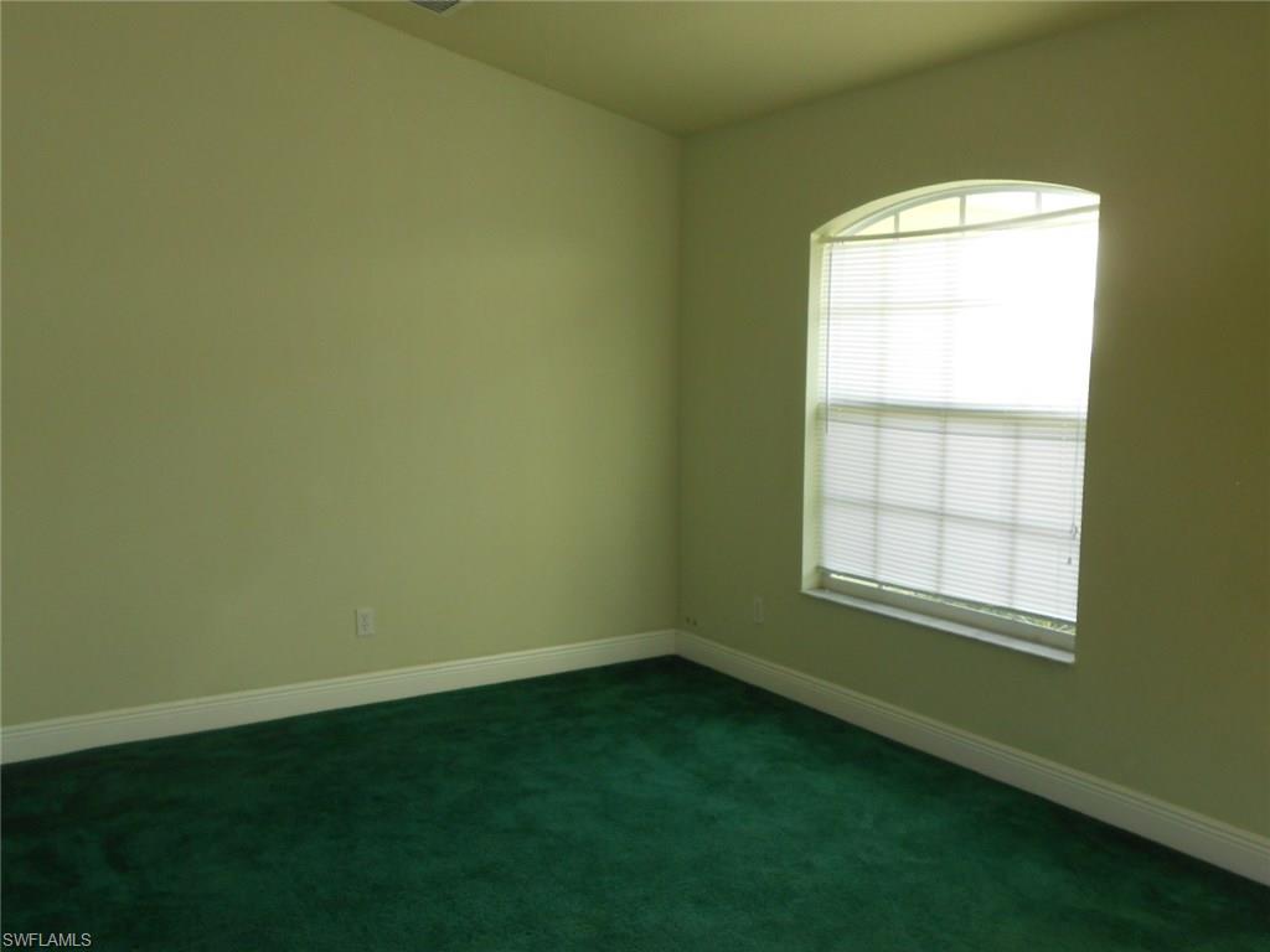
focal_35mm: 30
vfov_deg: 46.8
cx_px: 635
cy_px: 476
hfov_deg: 60.0
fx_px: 1101
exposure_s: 1/30
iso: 125
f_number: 3.8
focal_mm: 5.3
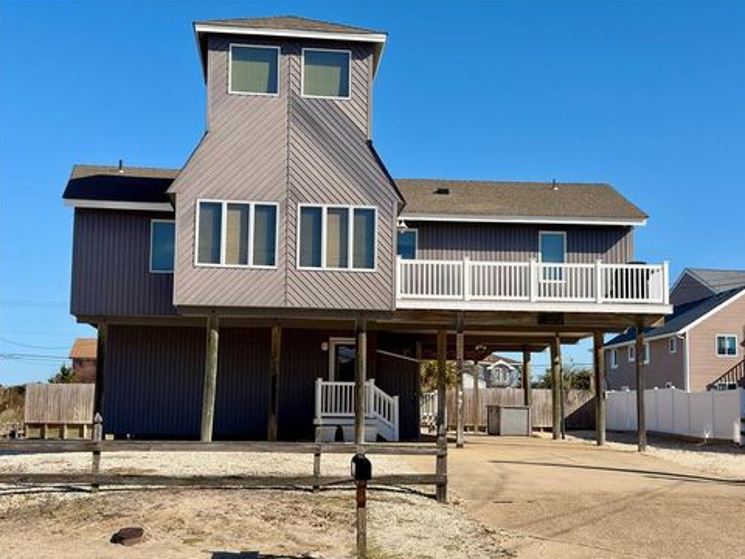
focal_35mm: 49
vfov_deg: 29.7
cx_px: 383
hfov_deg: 38.9
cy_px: 283
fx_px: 1055
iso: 40
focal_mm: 5.96
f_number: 1.6
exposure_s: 1/3597
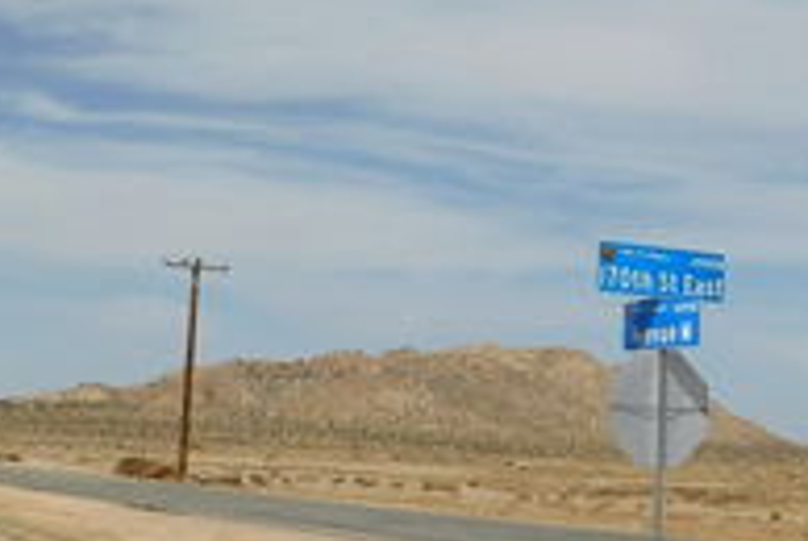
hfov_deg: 31.7
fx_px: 1416
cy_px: 150
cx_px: 500
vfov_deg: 21.5
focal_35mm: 63
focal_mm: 4
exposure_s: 1/1000
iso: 125
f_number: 6
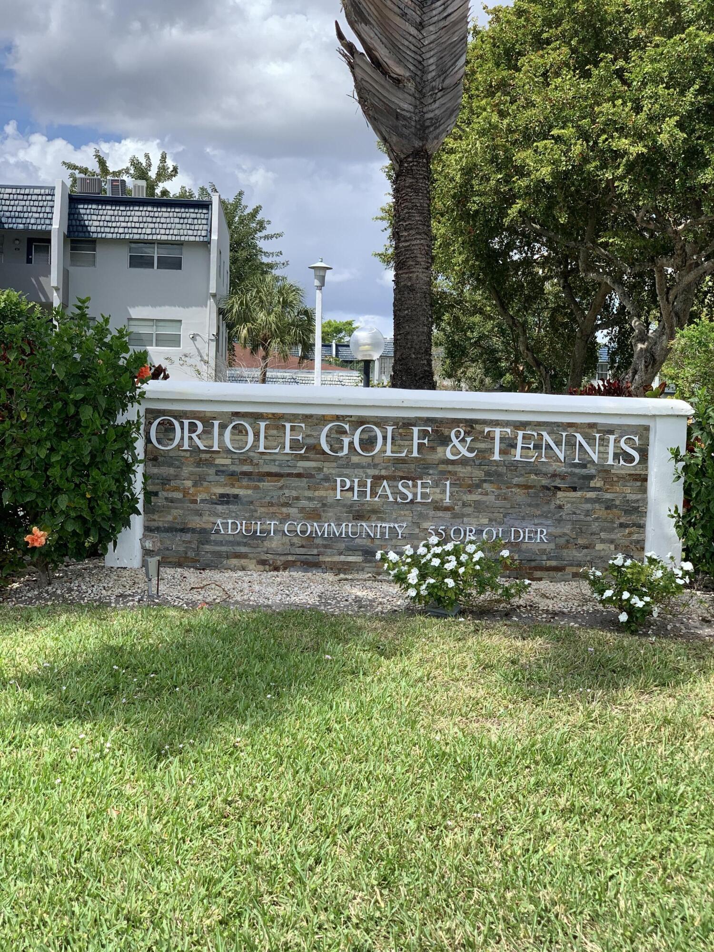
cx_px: 357
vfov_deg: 36.8
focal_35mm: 52
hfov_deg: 28.0
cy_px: 476
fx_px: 1430
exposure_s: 1/888
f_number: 2.4
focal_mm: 6
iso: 16
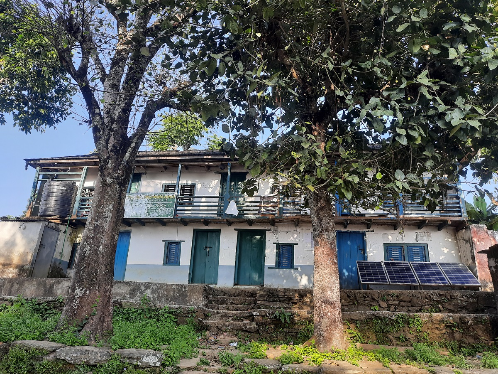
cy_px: 187
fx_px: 360
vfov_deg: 54.9
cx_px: 249
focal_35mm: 25
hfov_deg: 69.4
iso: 100
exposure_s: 1/126
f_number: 2
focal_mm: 4.6
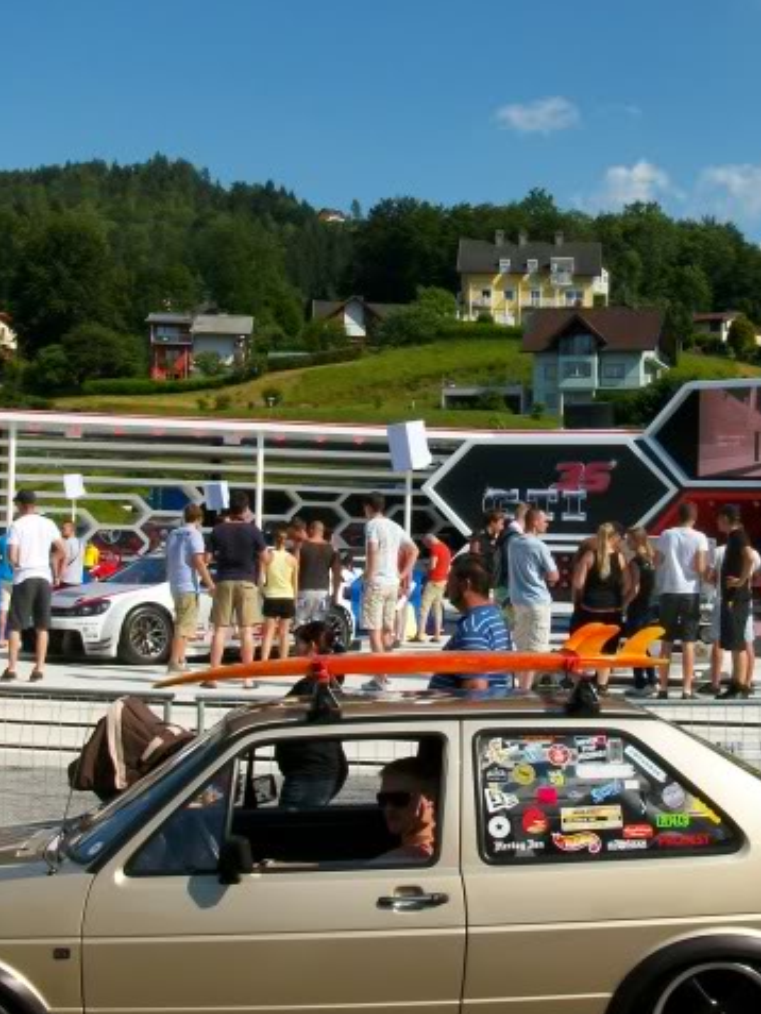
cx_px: 489
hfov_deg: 25.6
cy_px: 529
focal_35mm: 57
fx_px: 1670
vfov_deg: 33.8
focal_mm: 5.7
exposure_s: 1/511
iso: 80
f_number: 5.5
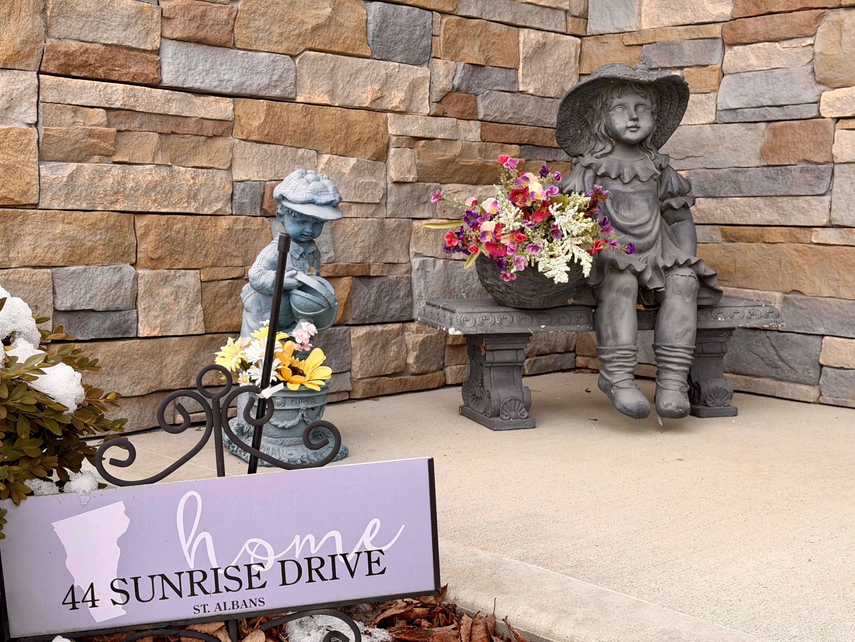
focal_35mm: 48
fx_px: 1186
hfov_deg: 39.7
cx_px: 428
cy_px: 321
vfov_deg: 30.3
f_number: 1.78
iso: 64
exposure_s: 1/1353
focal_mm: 6.76
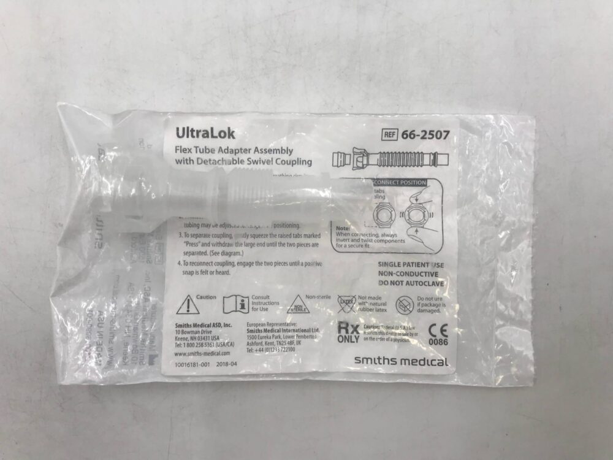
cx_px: 306
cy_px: 230
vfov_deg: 49.7
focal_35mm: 28
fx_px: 496
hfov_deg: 63.4
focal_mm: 3.99
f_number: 1.8
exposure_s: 1/120
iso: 25
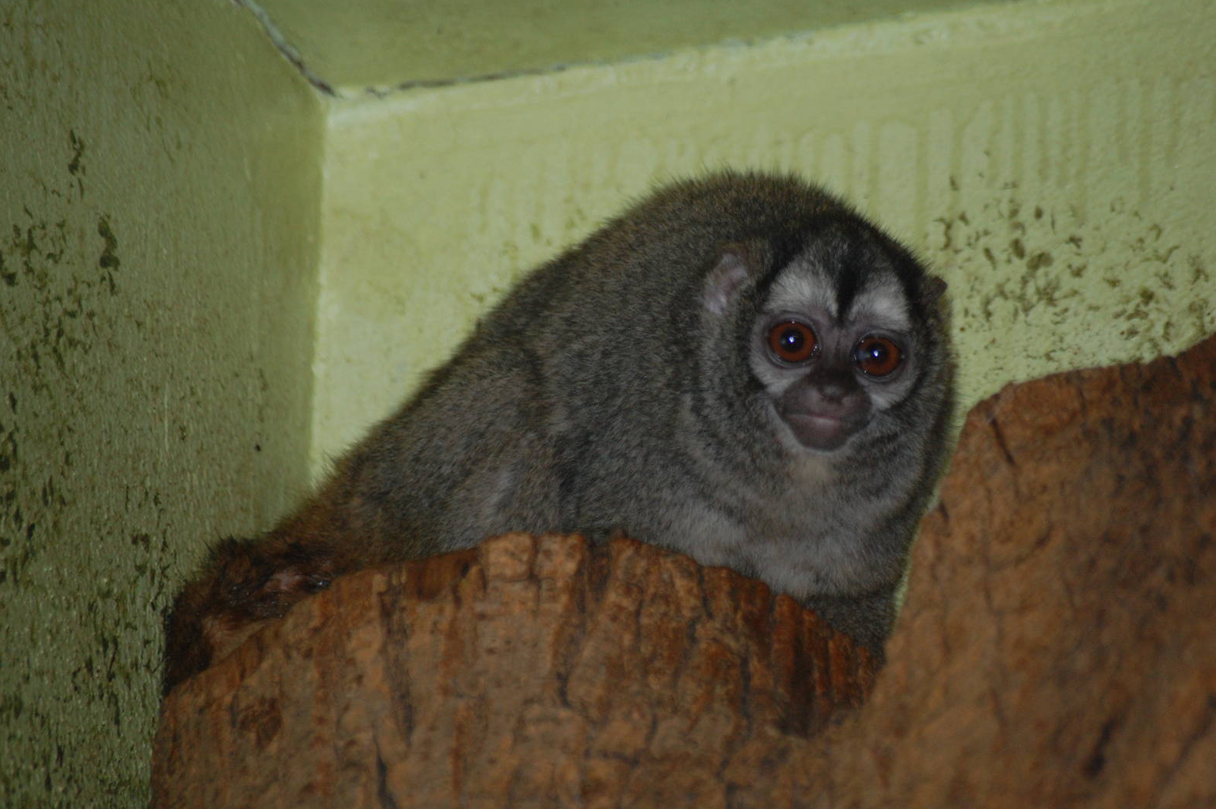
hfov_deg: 6.8
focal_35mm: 304
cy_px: 406
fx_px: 10260
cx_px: 611
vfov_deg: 4.5
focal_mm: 200
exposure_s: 1/60
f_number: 5.6
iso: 800
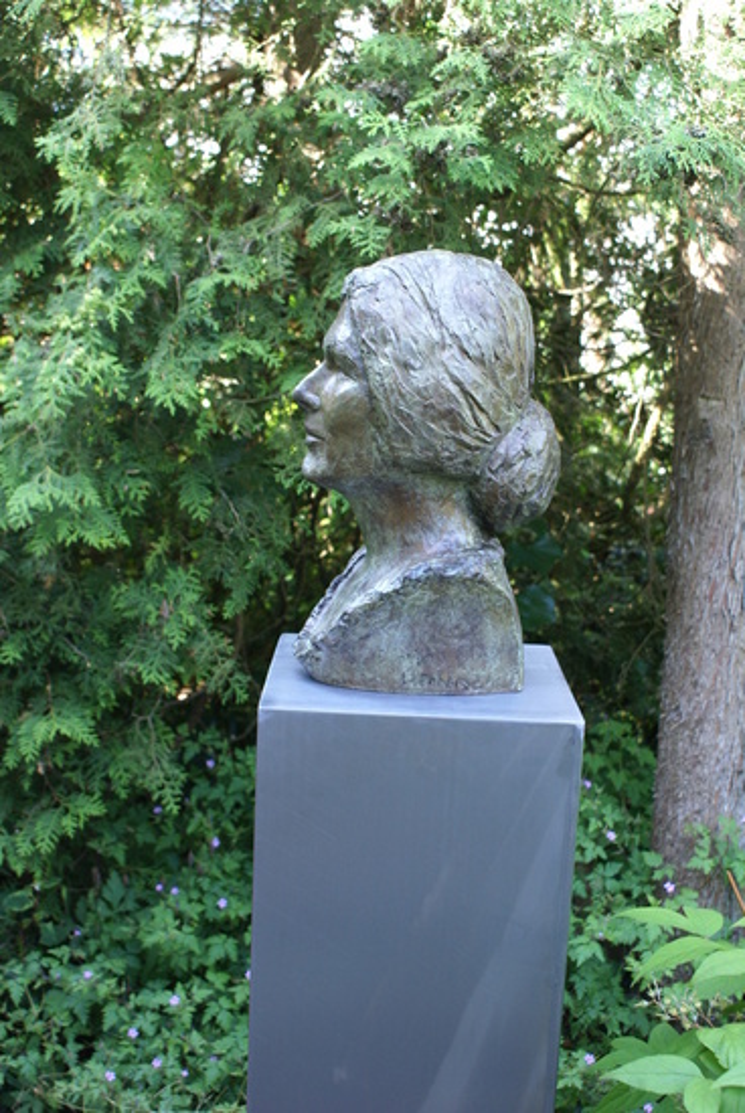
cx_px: 372
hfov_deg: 29.9
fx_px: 1393
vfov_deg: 43.6
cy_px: 556
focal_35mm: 45
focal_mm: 30
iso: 250
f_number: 5
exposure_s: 1/50
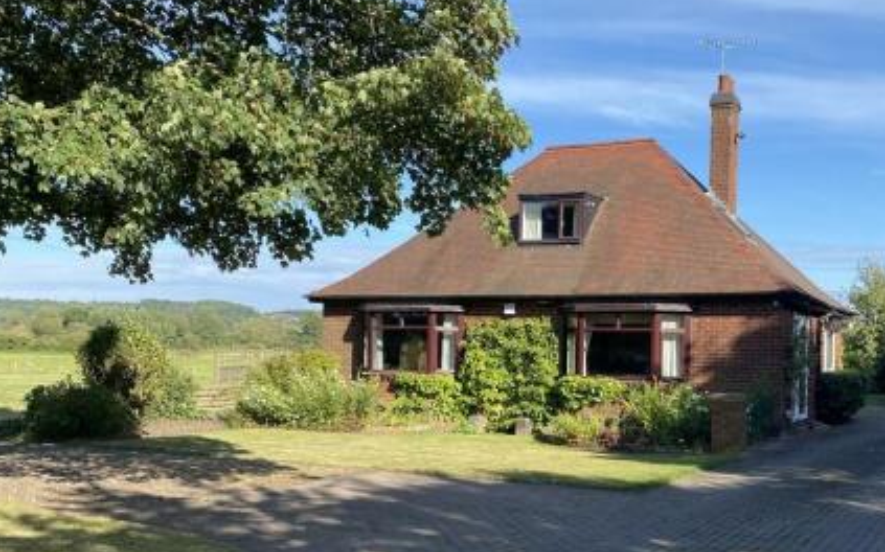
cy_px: 356
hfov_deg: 51.2
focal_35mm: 38
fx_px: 916
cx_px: 532
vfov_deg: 33.3
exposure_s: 1/1543
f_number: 1.8
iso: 32
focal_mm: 4.25
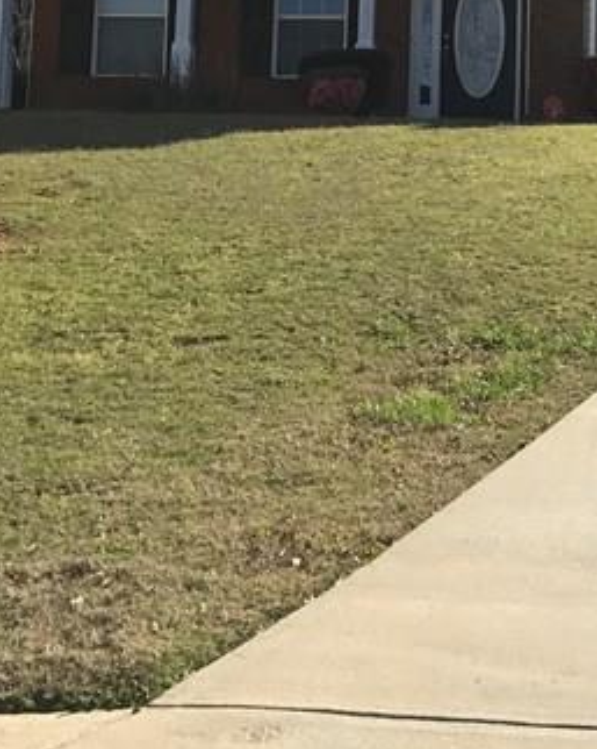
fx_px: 1924
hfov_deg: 16.8
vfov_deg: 21.6
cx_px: 729
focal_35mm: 87
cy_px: 88
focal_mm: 3.99
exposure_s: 1/1808
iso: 20
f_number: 1.8
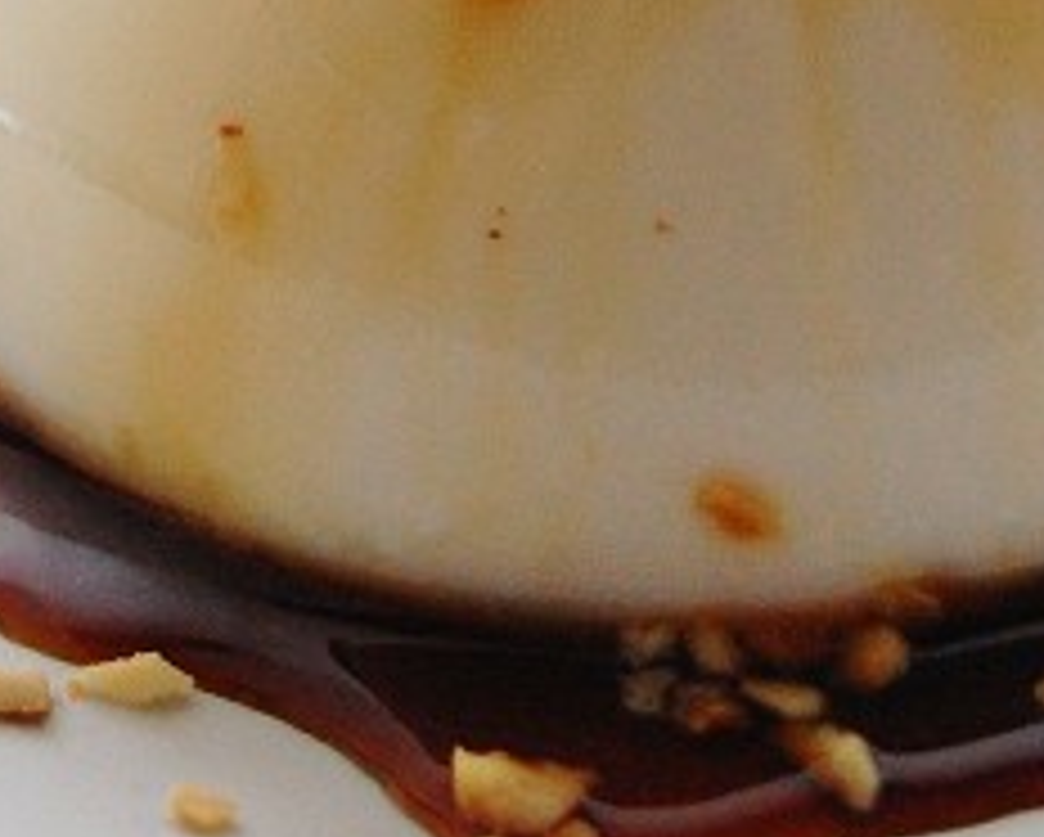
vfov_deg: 5.3
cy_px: -241
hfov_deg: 6.6
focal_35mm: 291
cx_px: 130
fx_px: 8999
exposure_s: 1/60
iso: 720
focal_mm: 48
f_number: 5.6
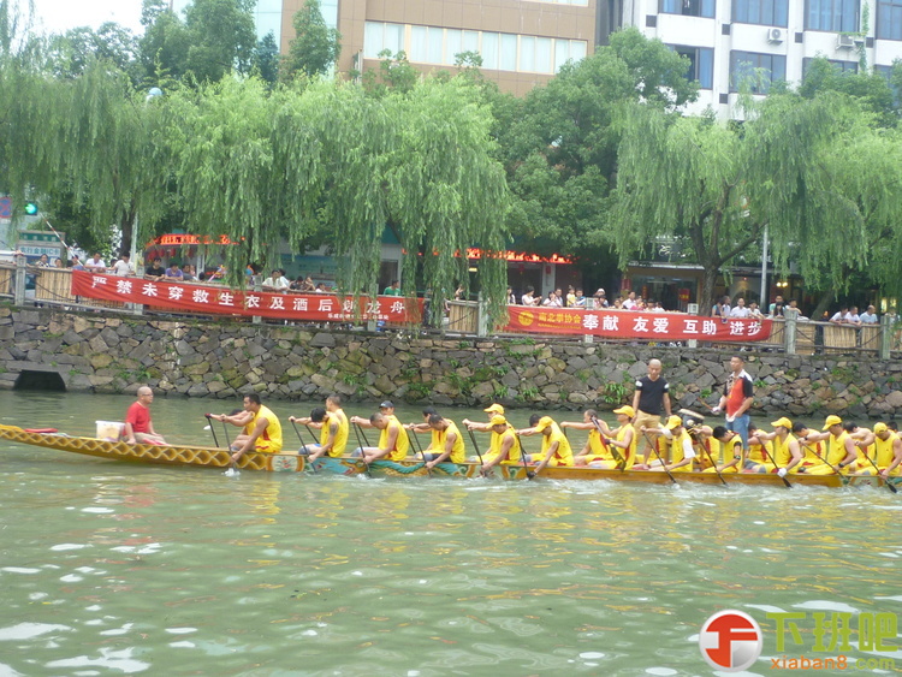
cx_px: 451
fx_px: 1121
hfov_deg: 43.8
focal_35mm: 43
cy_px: 338
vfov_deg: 33.6
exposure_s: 1/50
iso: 80
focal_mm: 5.2
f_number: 3.3
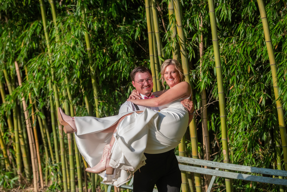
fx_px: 813
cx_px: 144
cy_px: 96
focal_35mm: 102
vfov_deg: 13.4
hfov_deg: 20.0
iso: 1000
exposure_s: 1/8000
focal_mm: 102
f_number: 2.8
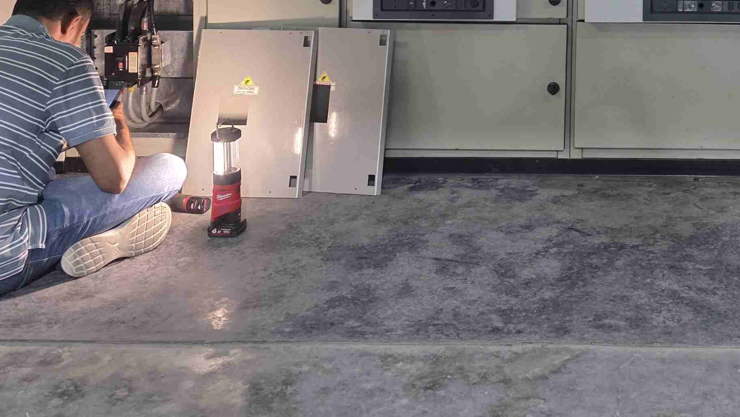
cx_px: 682
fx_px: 1079
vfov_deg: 19.9
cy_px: -137
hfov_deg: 35.4
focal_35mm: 55
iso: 500
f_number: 1.7
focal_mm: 6.3
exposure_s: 1/100
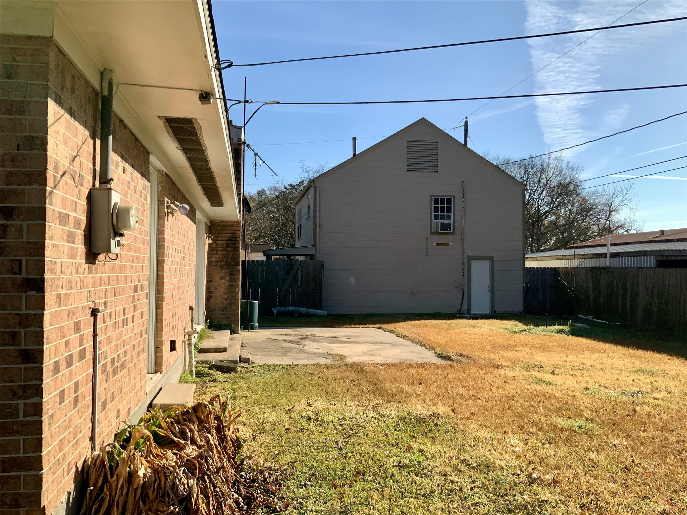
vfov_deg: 48.2
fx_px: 576
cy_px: 258
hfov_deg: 61.7
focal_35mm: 29
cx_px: 344
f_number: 1.8
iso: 20
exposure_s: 1/2801
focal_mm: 3
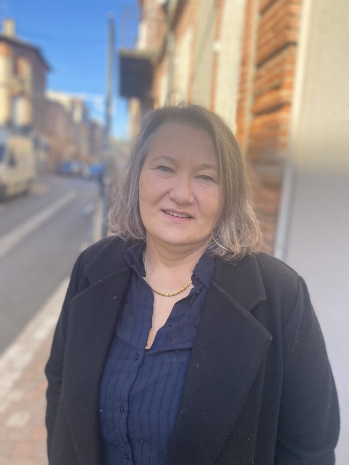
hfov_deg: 53.1
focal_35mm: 26
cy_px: 232
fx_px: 350
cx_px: 174
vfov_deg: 67.3
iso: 32
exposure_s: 1/497
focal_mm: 4.25
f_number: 1.8
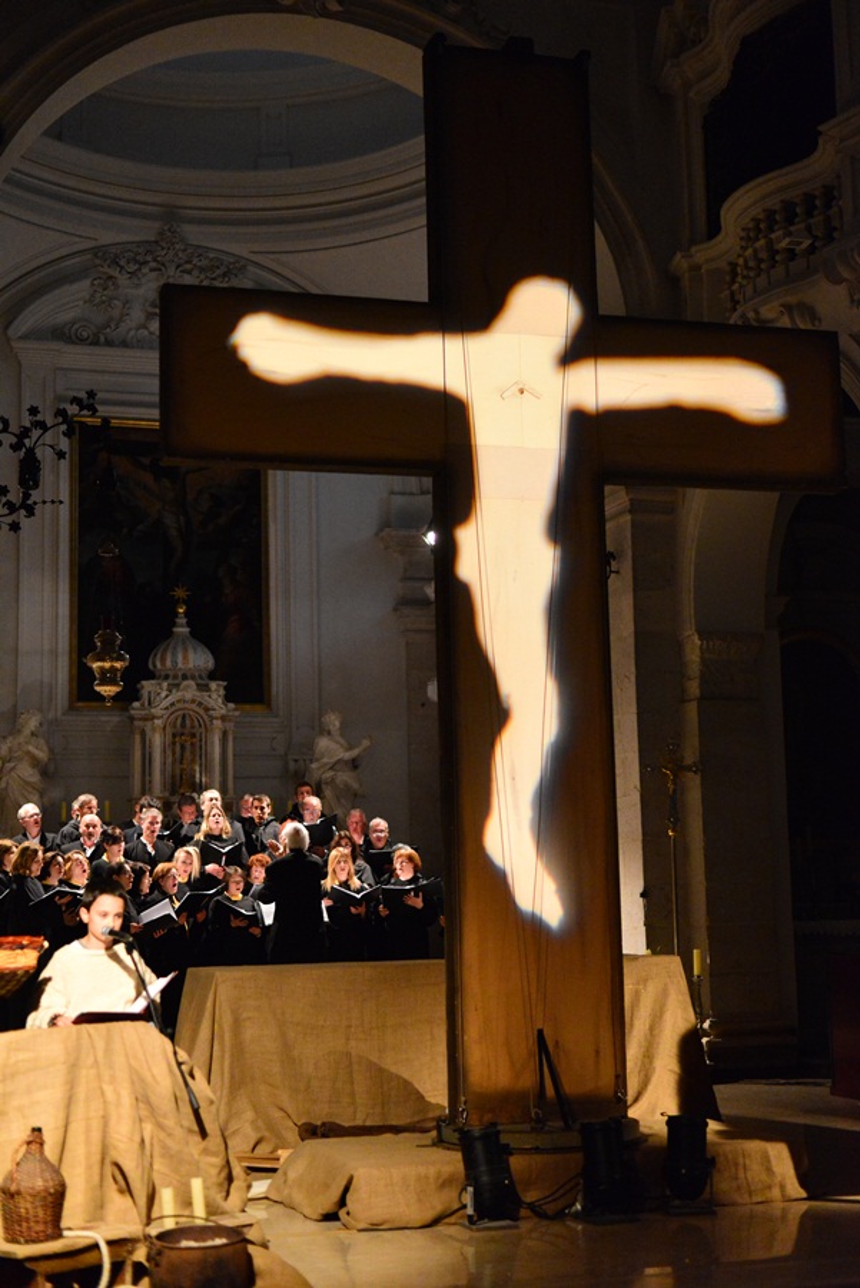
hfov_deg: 27.0
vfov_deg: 39.6
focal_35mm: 50
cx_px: 430
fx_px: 1789
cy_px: 644
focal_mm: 50
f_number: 2.2
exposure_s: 1/60
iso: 5000
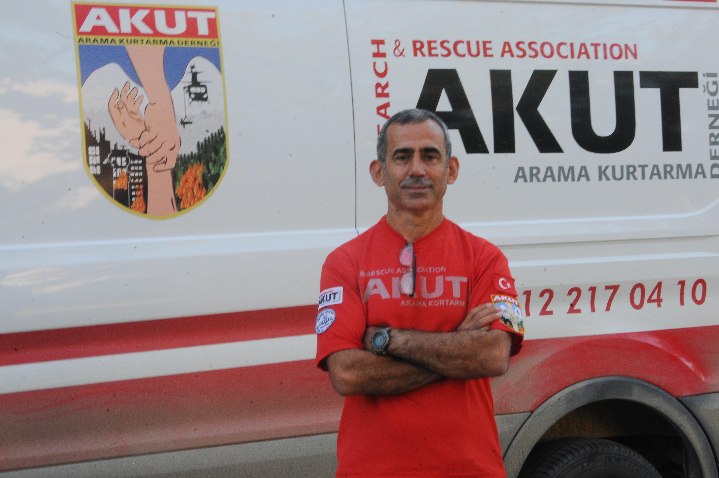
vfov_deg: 14.0
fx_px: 1945
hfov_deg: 20.9
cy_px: 239
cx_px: 360
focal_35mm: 98
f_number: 29
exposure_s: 1/13
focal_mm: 65
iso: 500
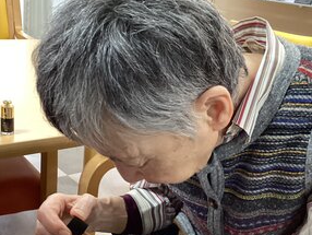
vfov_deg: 28.0
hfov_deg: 36.8
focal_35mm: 52
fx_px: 469
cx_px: 172
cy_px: 141
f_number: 2.4
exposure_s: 1/50
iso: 320
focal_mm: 3.3
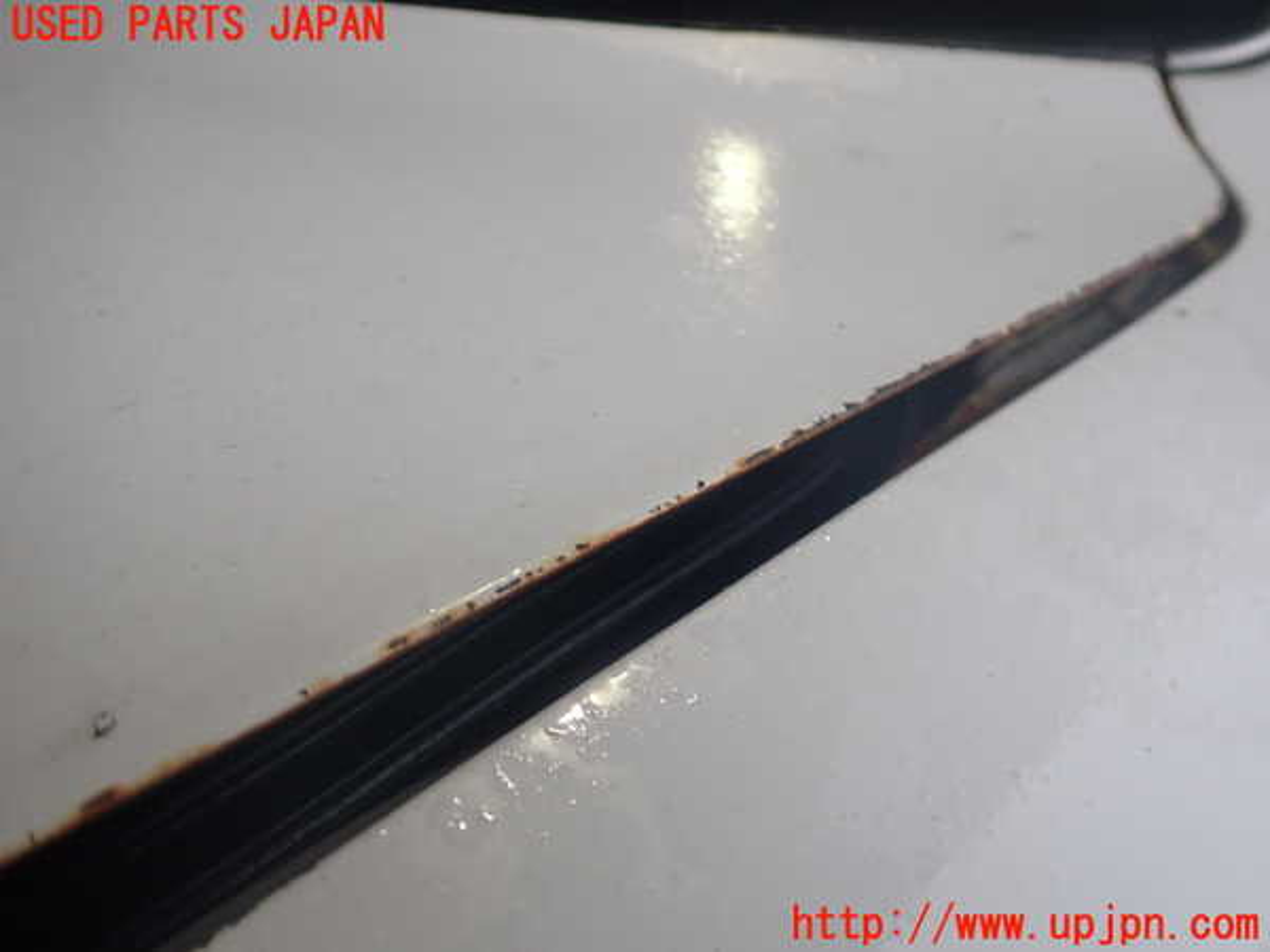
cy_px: 476
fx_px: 1101
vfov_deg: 46.8
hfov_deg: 60.0
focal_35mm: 30
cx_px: 635
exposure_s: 1/125
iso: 160
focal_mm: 5.4
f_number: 2.3
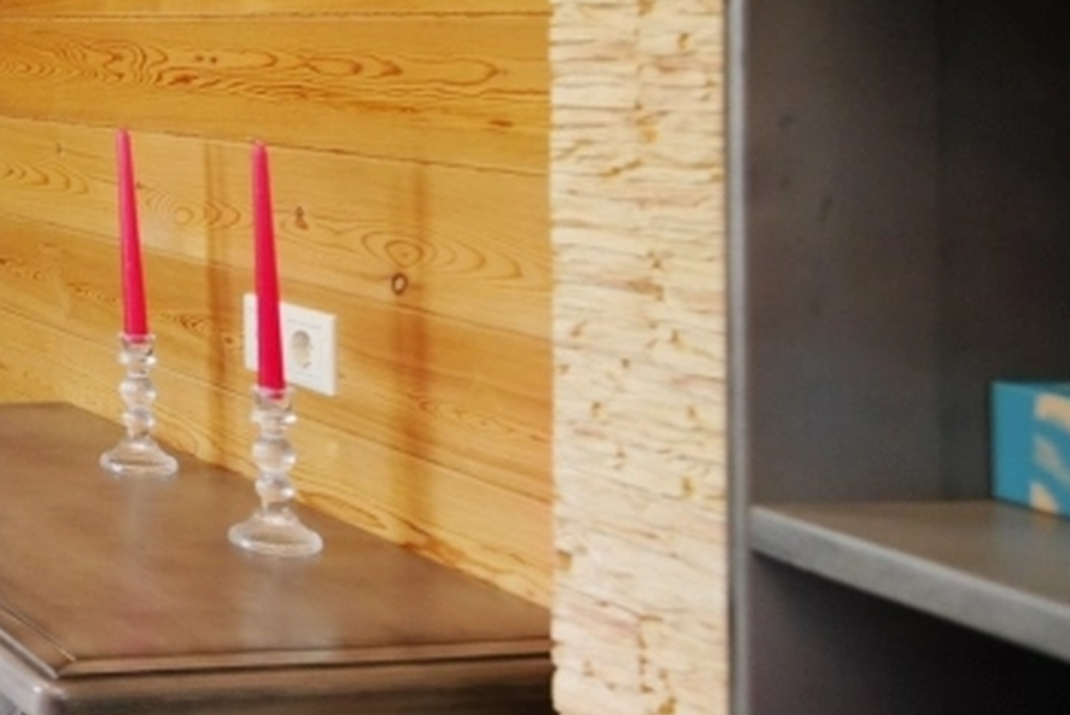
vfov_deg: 23.1
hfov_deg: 23.6
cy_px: 61
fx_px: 1695
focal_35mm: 57
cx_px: -714
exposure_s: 1/160
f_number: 2.8
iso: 320
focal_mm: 16
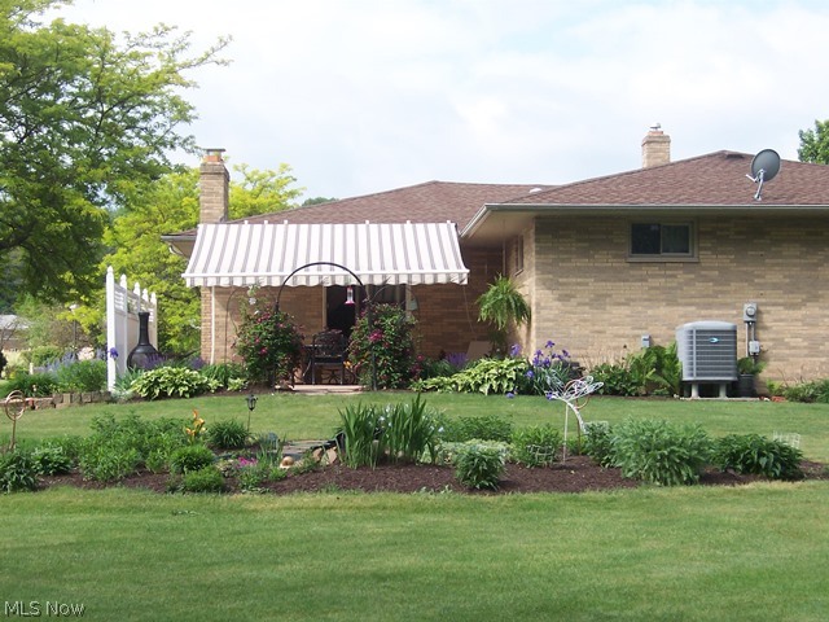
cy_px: 311
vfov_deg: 17.8
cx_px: 414
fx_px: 1988
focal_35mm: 83
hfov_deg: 23.6
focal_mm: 12.8
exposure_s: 1/350
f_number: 4.8
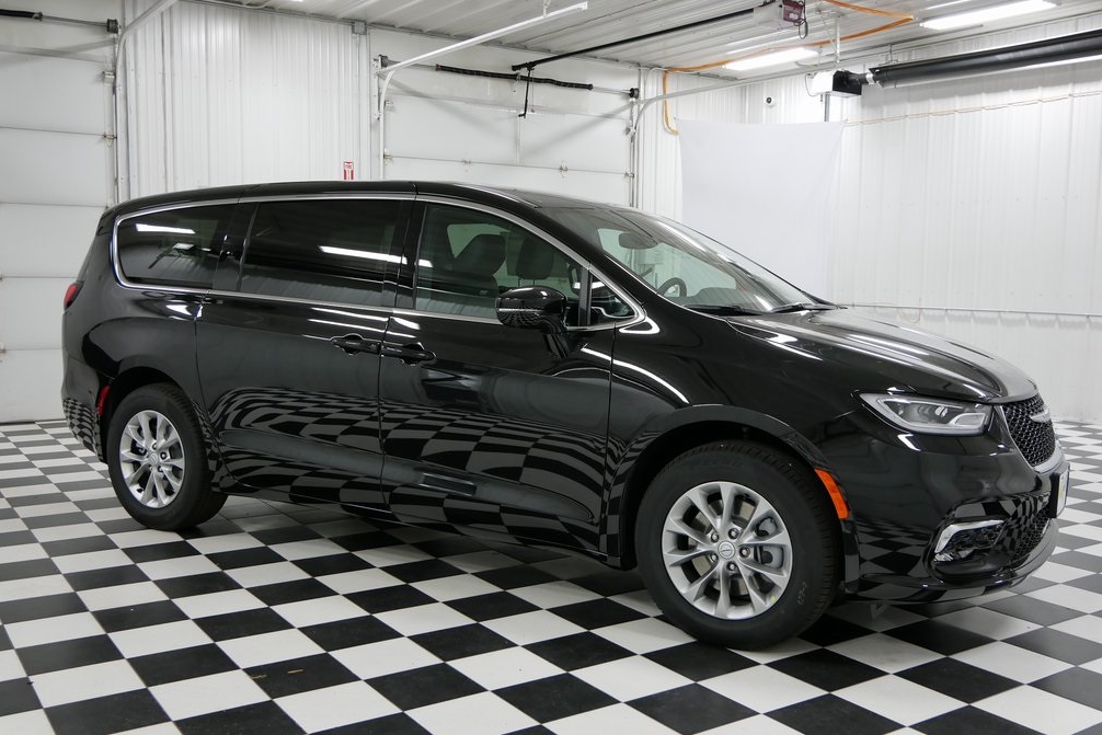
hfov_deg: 53.1
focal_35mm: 36
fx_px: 1102
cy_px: 386
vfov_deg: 36.9
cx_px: 560
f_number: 3.8
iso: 500
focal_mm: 17
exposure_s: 1/60
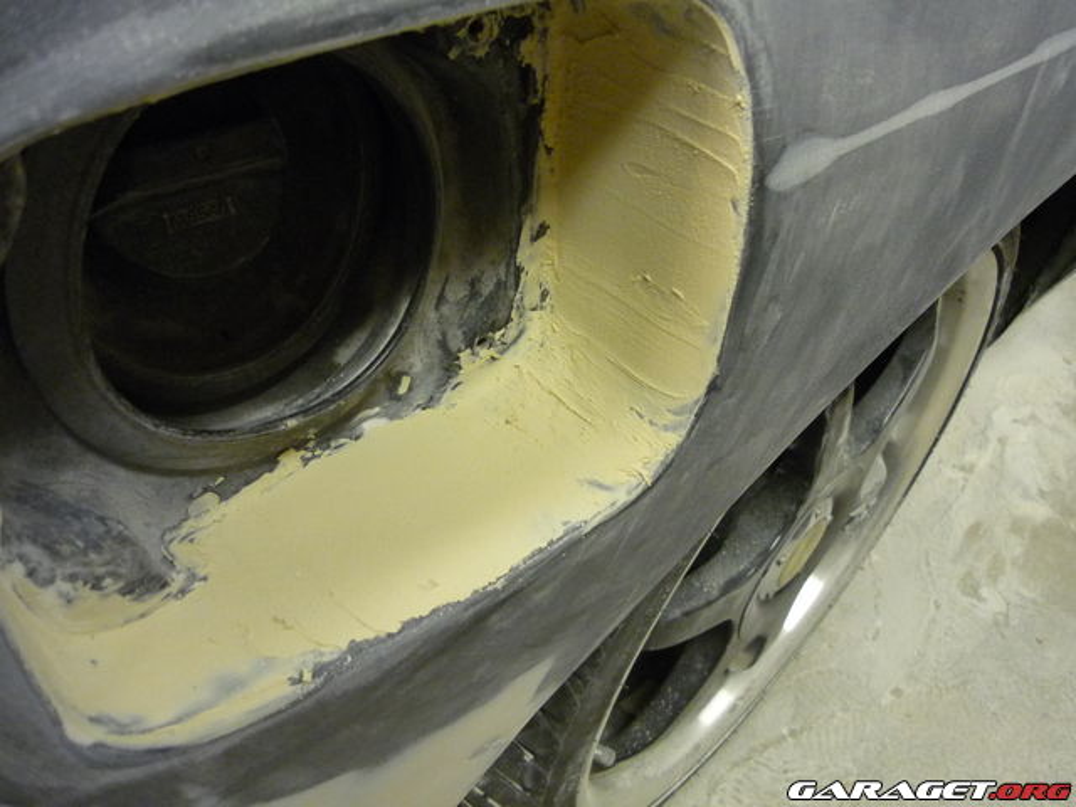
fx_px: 1026
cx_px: 538
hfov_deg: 55.4
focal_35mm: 33
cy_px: 404
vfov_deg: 42.9
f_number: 2.8
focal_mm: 5.5
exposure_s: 1/30
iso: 400
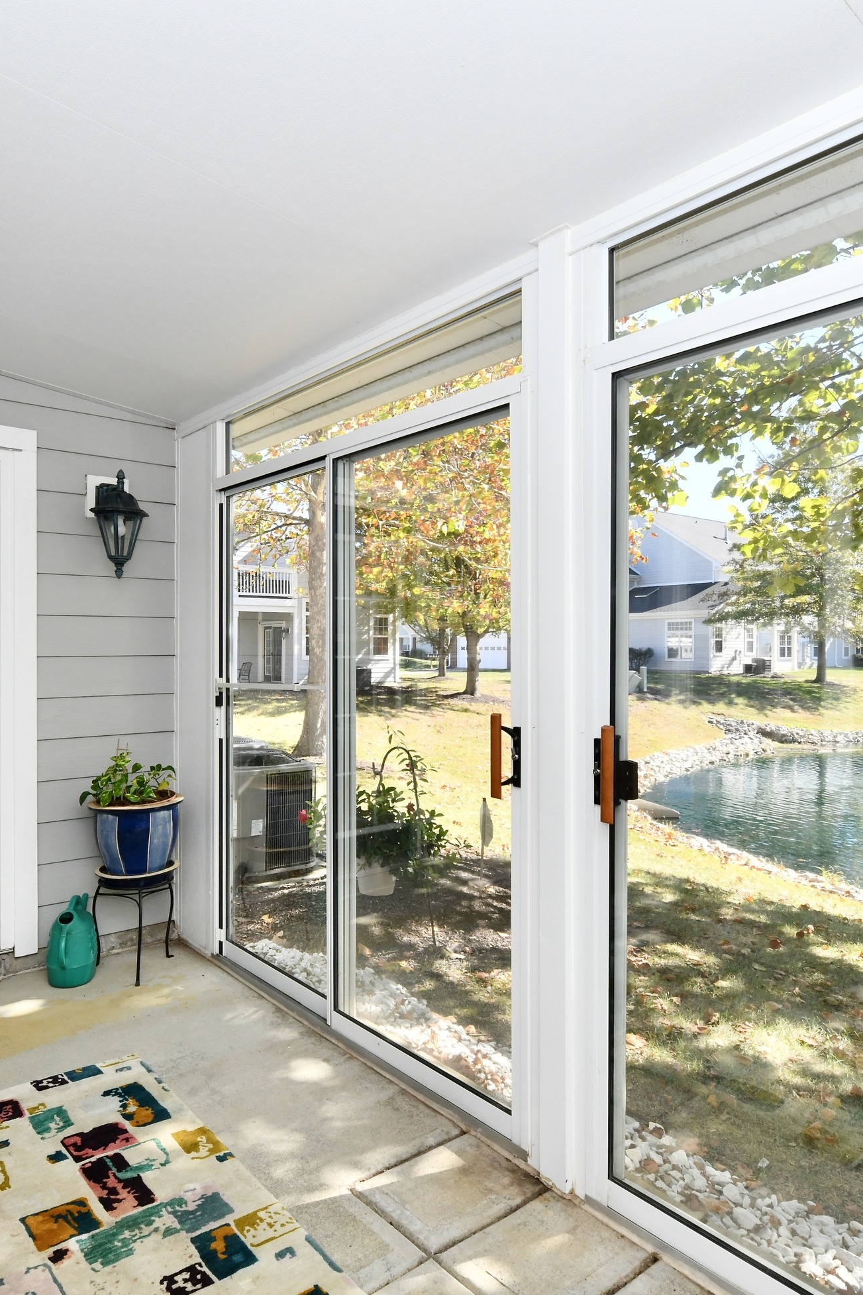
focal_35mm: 22
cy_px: 666
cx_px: 394
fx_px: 791
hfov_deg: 57.1
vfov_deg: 78.6
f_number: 10
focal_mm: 14
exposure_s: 1/250
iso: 640
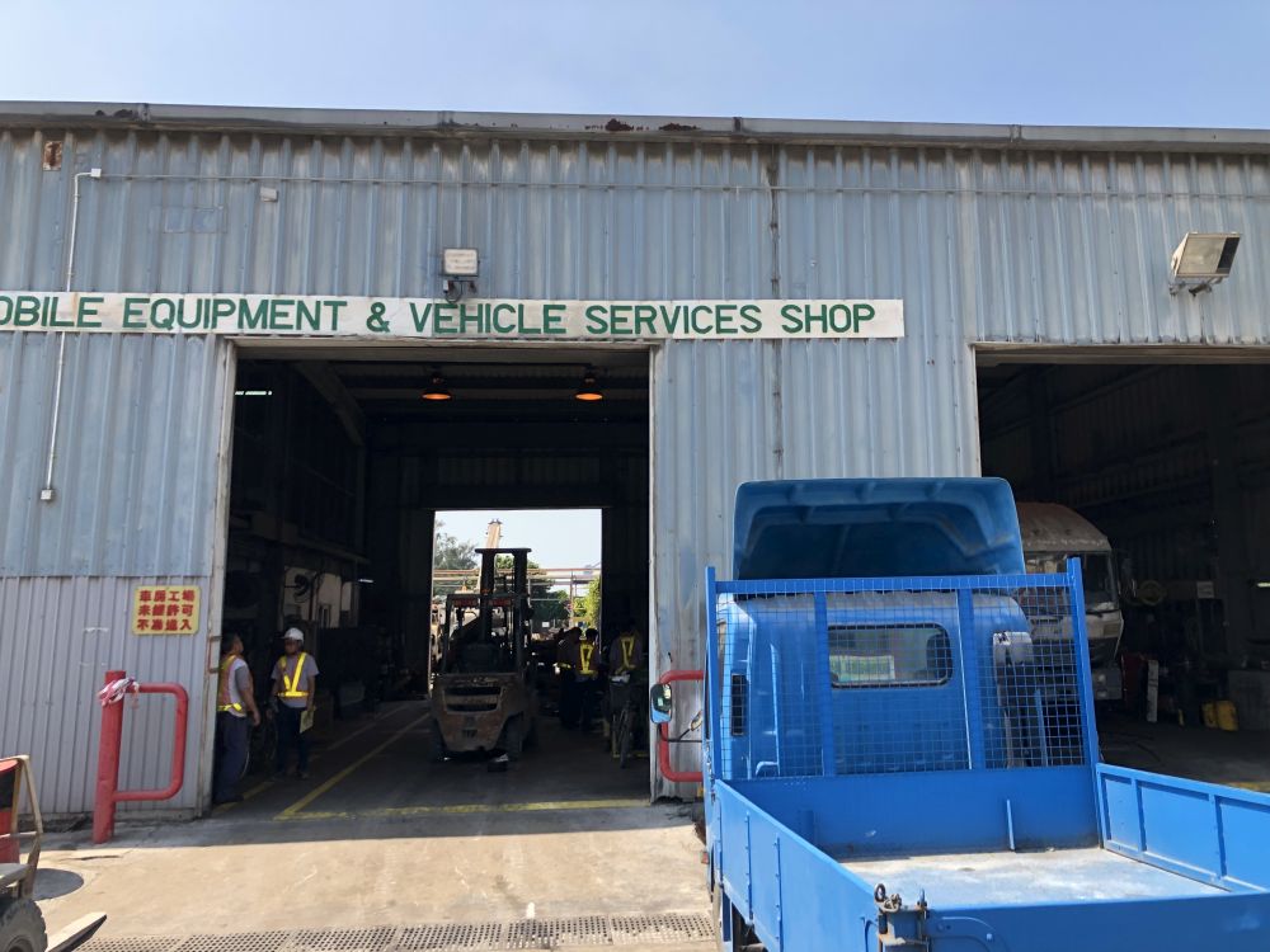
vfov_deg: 49.7
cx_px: 635
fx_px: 1027
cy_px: 476
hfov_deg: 63.4
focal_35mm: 28
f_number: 1.8
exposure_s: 1/623
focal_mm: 3.99
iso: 20
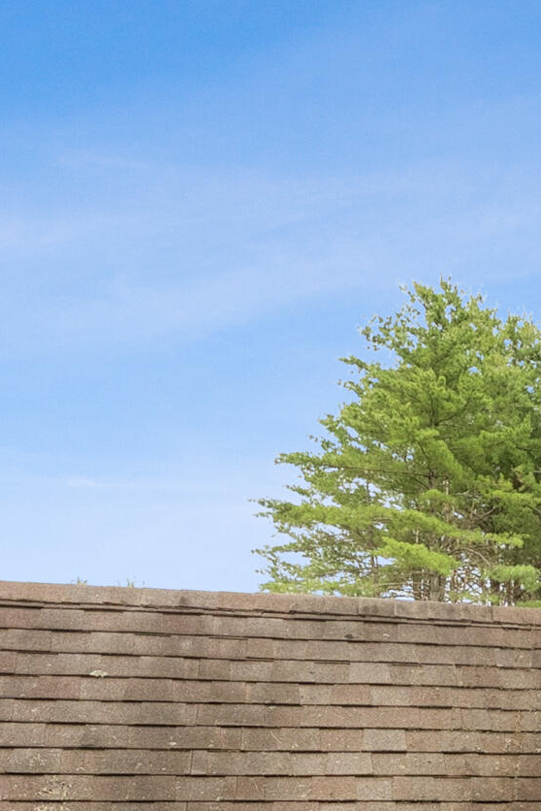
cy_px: 807
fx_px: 1374
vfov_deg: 30.6
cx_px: 882
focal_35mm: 61
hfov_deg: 18.8
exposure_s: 1/200
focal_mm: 17
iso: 320
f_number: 7.1
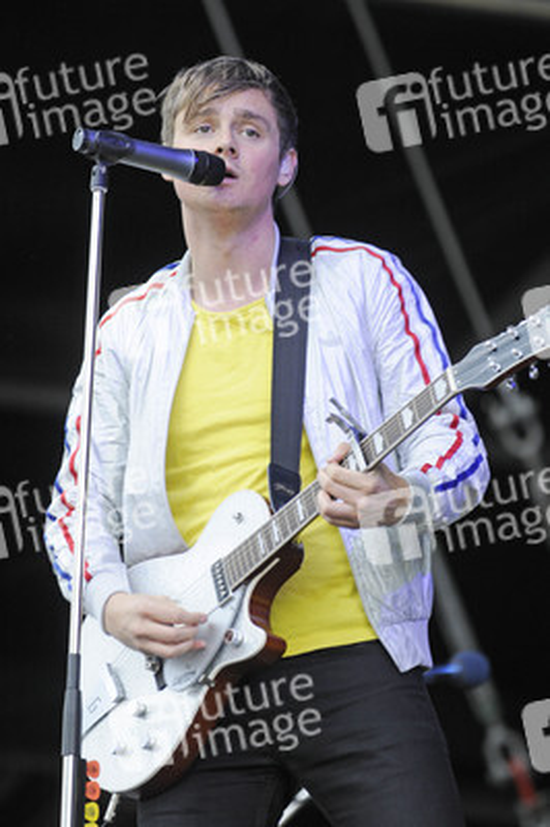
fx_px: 6886
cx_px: 275
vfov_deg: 6.9
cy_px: 414
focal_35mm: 300
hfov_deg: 4.6
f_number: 4
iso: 640
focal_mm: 200
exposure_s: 1/250
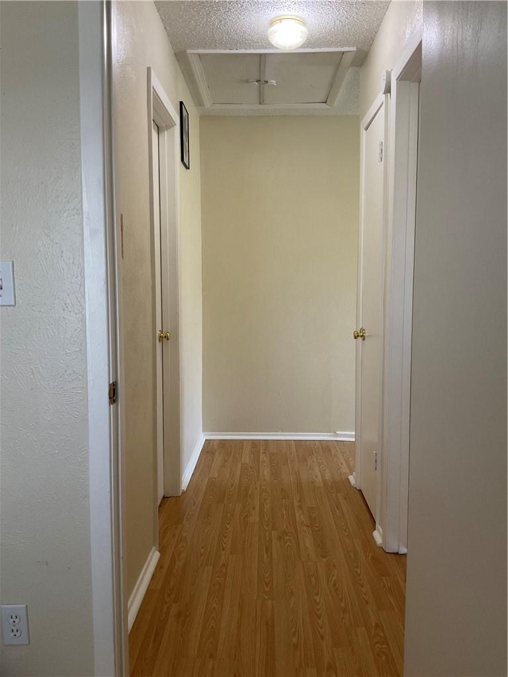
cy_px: 338
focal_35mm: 29
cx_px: 254
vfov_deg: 61.7
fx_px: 567
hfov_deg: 48.2
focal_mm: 3
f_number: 1.8
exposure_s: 1/50
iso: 80
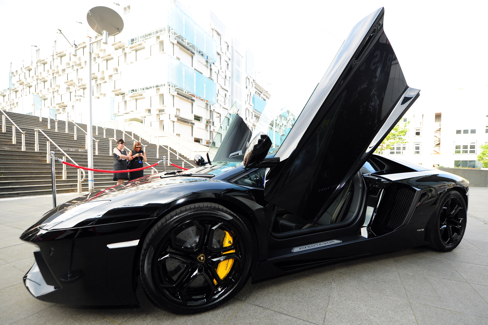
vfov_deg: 81.2
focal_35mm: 14
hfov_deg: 104.3
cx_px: 244
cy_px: 162
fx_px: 190
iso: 320
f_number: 4
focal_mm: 14
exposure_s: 1/400
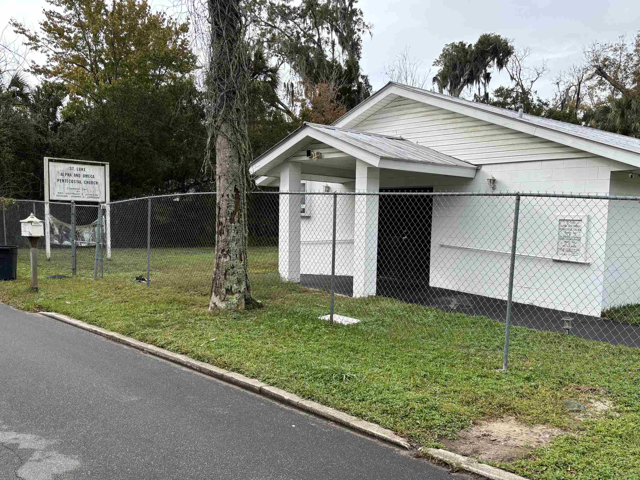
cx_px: 362
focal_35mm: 33
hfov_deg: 55.2
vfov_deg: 42.8
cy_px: 283
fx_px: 610
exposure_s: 1/1058
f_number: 1.6
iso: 50
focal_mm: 5.96
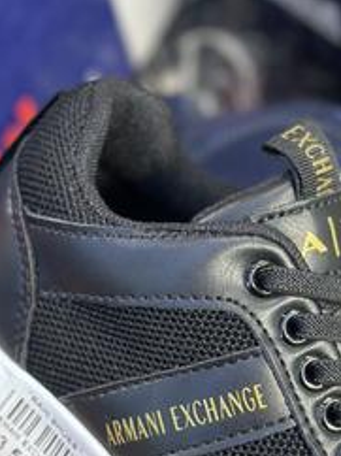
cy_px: 318
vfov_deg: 16.4
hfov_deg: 12.3
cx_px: 197
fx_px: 1579
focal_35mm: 120
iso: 100
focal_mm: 6.86
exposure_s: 1/100
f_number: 1.78
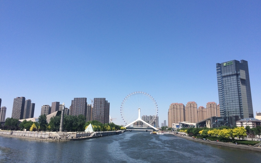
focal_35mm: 31
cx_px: 131
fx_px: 221
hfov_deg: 61.2
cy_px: 75
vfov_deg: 40.6
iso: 32
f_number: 2.2
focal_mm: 4.15
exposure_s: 1/2564
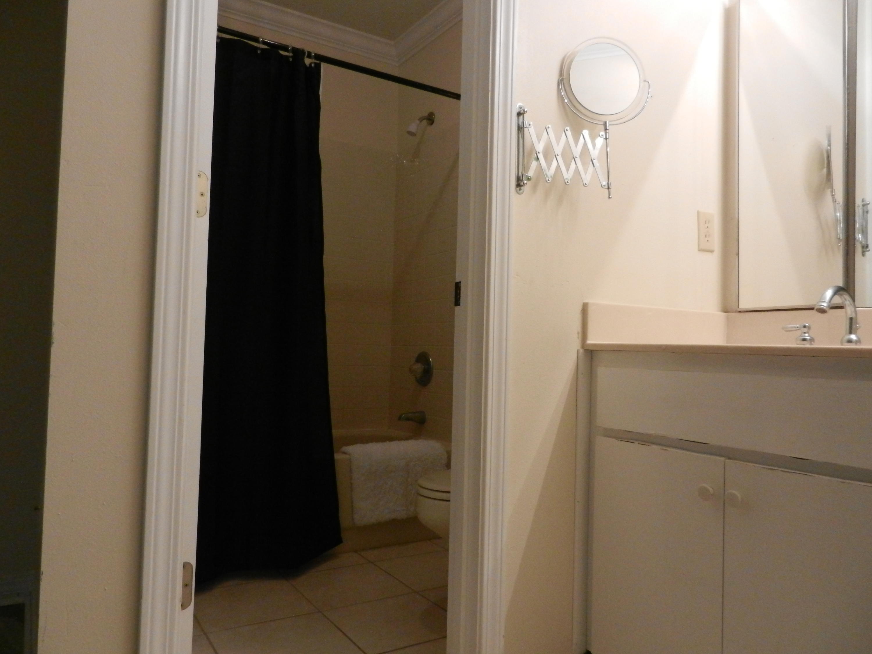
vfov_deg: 54.9
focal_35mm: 25
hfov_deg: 69.4
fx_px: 630
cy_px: 327
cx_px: 436
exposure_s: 1/125
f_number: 3.5
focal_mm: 4.5
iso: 640
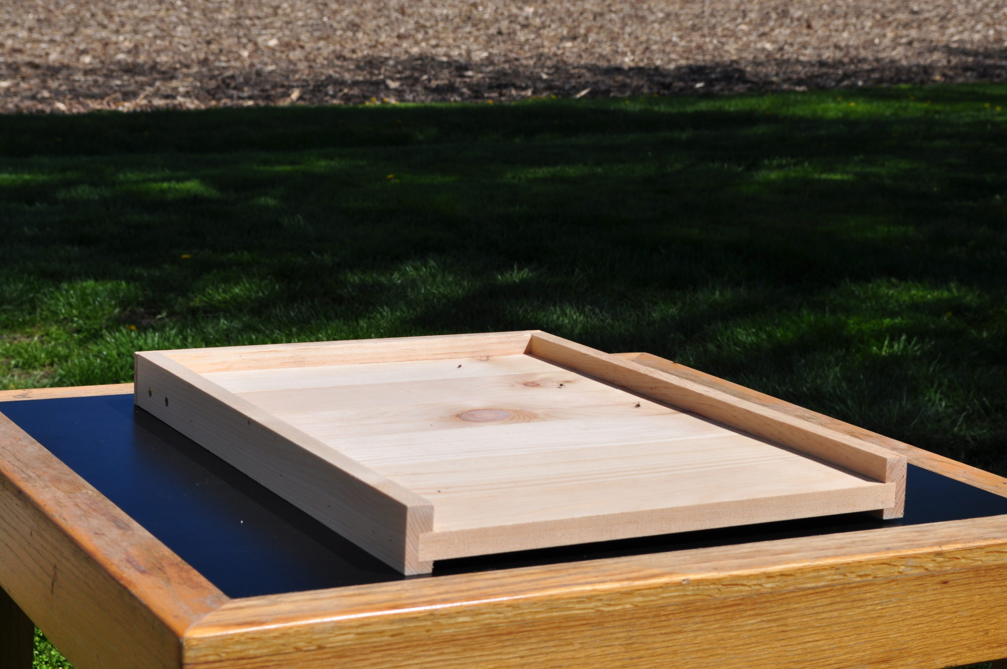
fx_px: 2011
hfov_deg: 28.1
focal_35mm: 72
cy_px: 334
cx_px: 504
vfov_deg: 18.9
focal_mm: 48
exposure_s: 1/640
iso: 200
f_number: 11
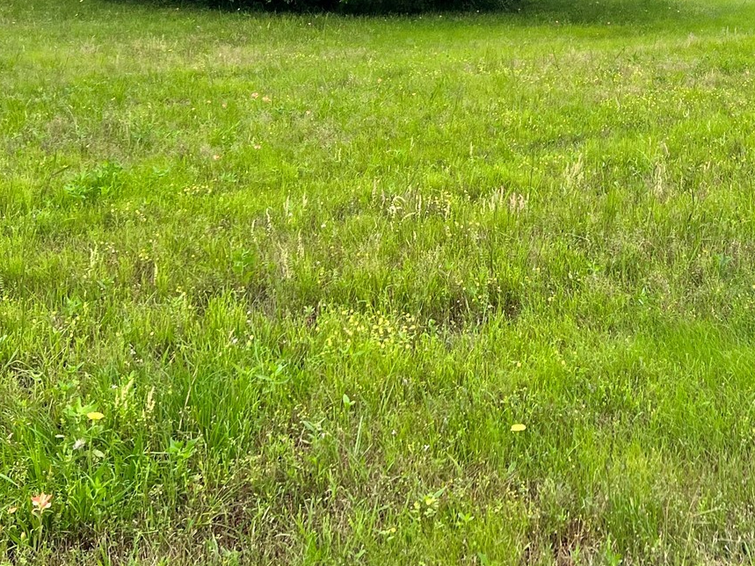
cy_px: -59
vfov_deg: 22.3
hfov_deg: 30.3
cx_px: 623
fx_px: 1352
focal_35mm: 62
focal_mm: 5.7
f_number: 1.5
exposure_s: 1/1511
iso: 50
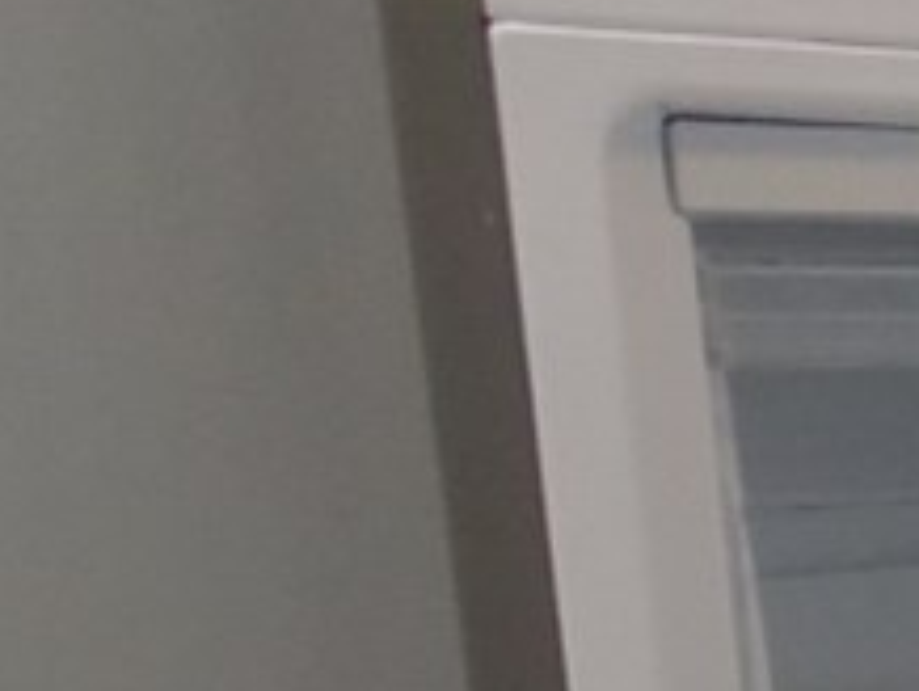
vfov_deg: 12.7
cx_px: 1640
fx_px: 2870
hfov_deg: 15.6
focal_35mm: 108
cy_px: 1180
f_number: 3.1
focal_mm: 4
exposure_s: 1/30
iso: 220
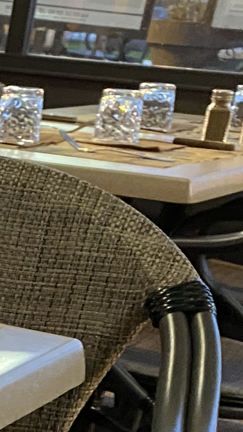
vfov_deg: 16.8
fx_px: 1376
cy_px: 564
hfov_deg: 8.8
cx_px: -410
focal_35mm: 120
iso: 640
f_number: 1.8
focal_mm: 4.25
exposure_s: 1/25
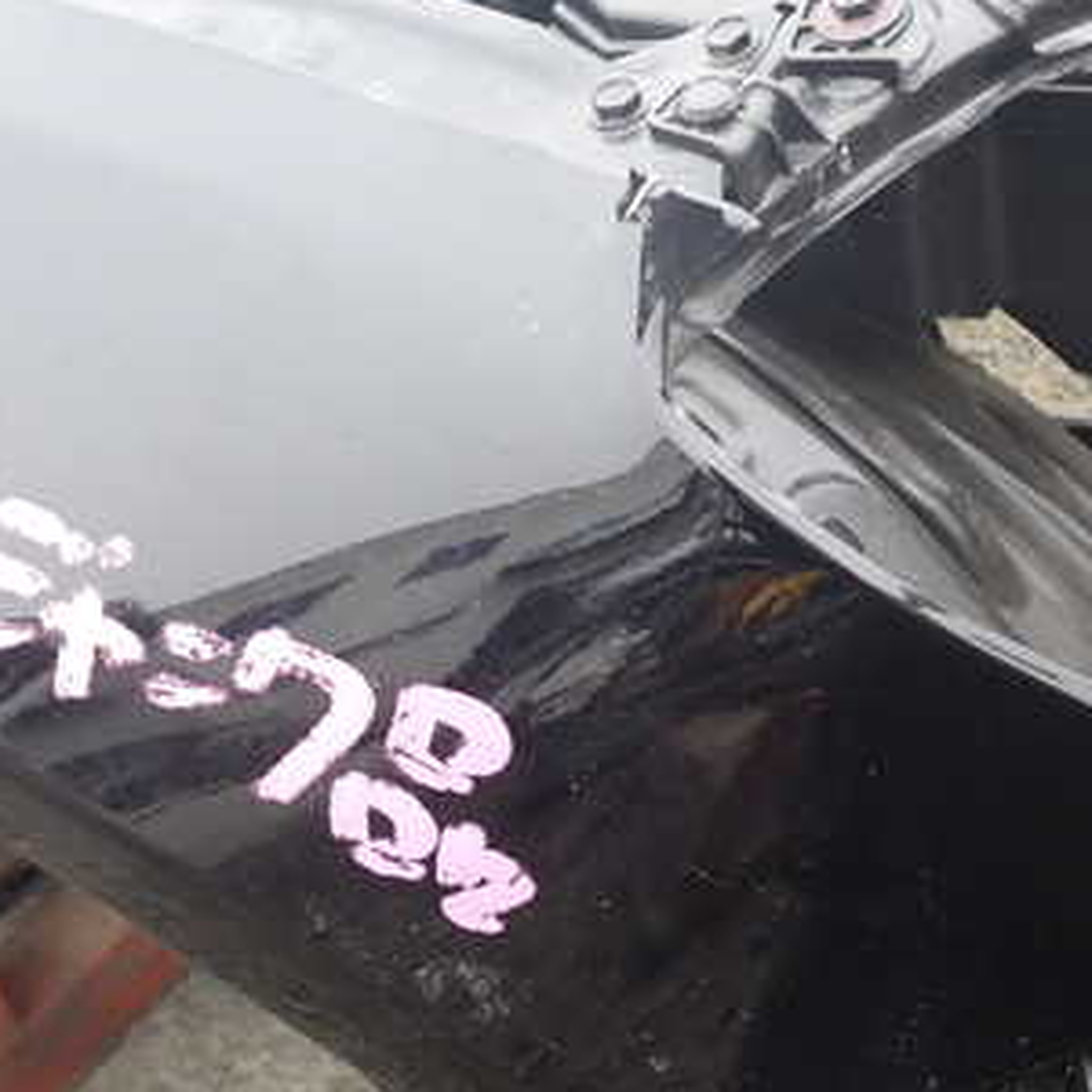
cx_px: 379
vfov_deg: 32.2
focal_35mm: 53
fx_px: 1892
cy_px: 575
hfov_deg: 32.0
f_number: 2.3
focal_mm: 5.4
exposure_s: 1/80
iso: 100
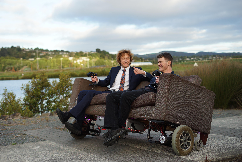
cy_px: 81
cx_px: 121
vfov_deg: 27.0
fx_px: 336
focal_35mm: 50
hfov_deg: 39.6
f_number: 2.8
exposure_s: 1/320
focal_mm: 50
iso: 100
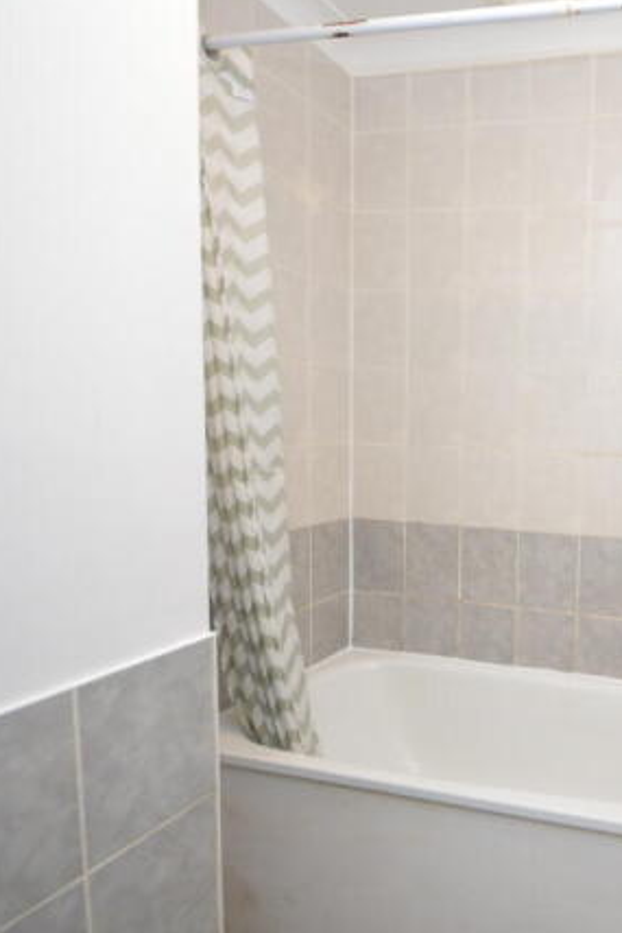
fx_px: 596
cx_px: 633
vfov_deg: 76.1
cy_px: 468
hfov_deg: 45.7
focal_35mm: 23
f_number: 4
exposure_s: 1/60
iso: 800
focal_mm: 10
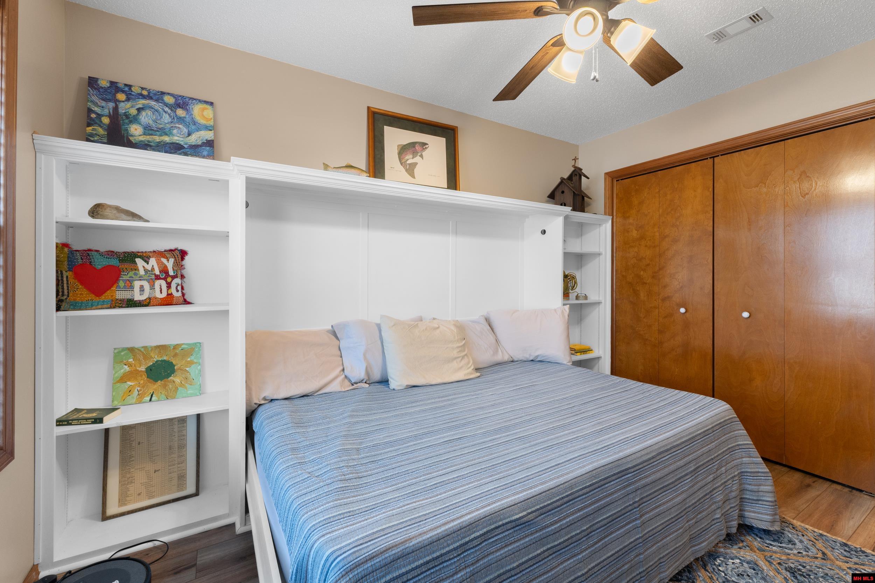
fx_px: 365
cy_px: 292
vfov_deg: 77.3
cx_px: 438
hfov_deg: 100.4
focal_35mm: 15
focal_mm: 10
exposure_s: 1/2
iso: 400
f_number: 8
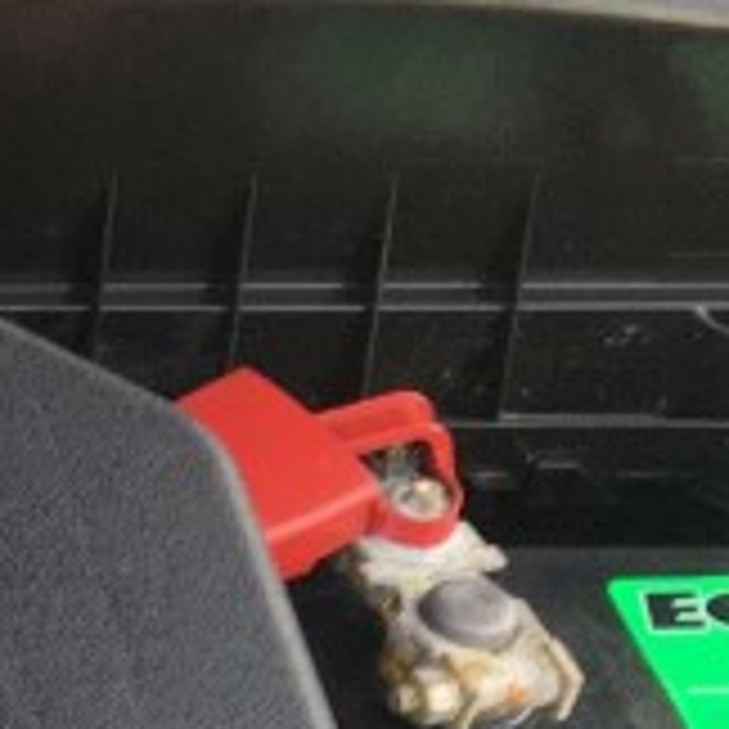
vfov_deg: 10.8
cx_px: -1422
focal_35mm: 162
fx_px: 3860
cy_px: 486
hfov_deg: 8.9
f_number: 2.2
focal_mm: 4.15
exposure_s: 1/120
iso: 40
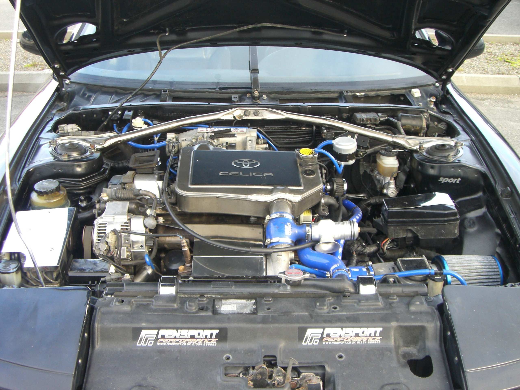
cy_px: 195
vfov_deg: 30.9
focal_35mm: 47
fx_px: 706
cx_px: 260
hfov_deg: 40.4
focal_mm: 7.6
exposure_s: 1/80
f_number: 3
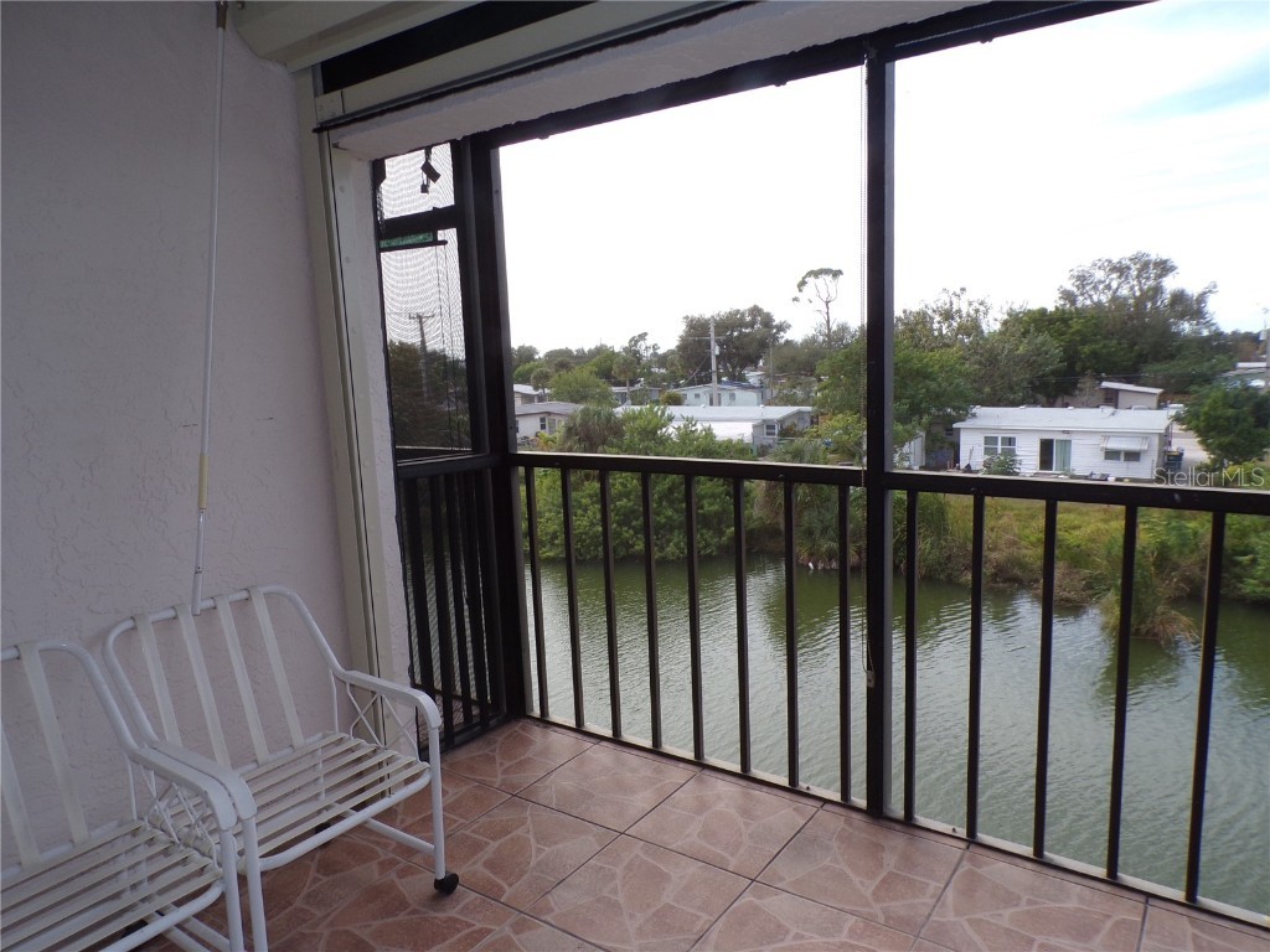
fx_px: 881
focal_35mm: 24
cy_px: 476
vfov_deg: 56.8
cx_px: 635
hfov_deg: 71.6
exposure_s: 1/110
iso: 80
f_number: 5.8
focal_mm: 4.3
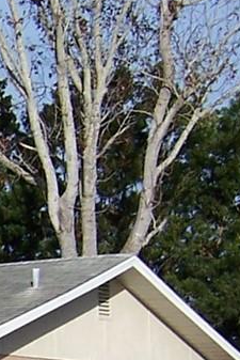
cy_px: 488
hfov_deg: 7.6
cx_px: -413
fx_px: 1628
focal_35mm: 163
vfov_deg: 12.2
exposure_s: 1/750
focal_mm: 5.5
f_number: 4
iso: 80
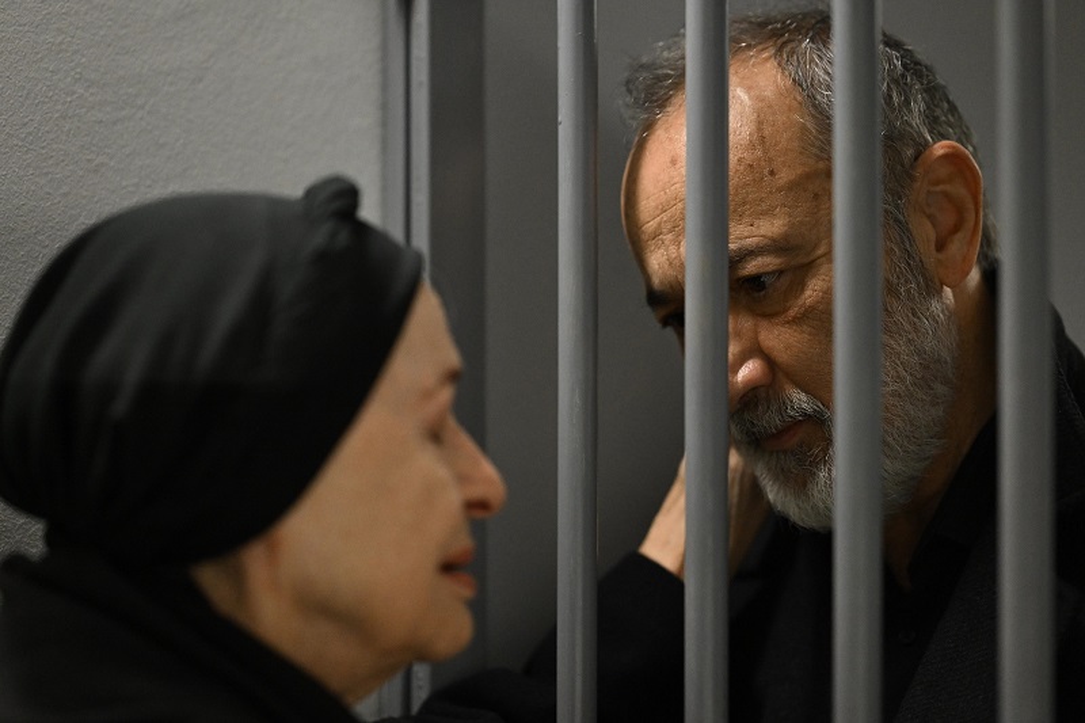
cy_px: 362
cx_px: 542
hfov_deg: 23.9
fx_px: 2561
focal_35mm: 85
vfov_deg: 16.1
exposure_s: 1/200
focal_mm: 85
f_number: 1.8
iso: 4000
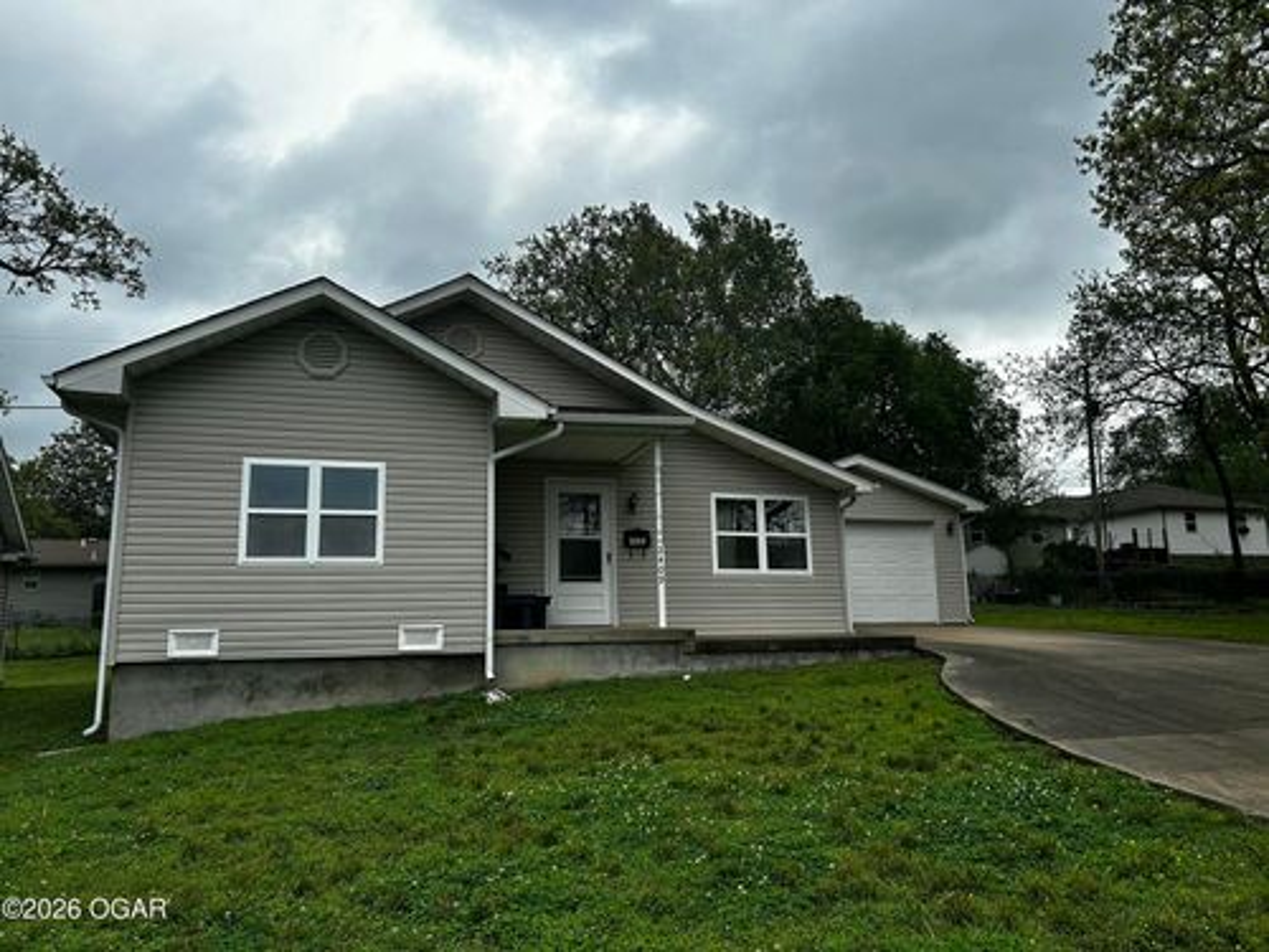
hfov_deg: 67.3
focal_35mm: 26
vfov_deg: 53.1
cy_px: 476
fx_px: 953
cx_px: 634
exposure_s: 1/2252
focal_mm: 5.7
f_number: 1.5
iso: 50
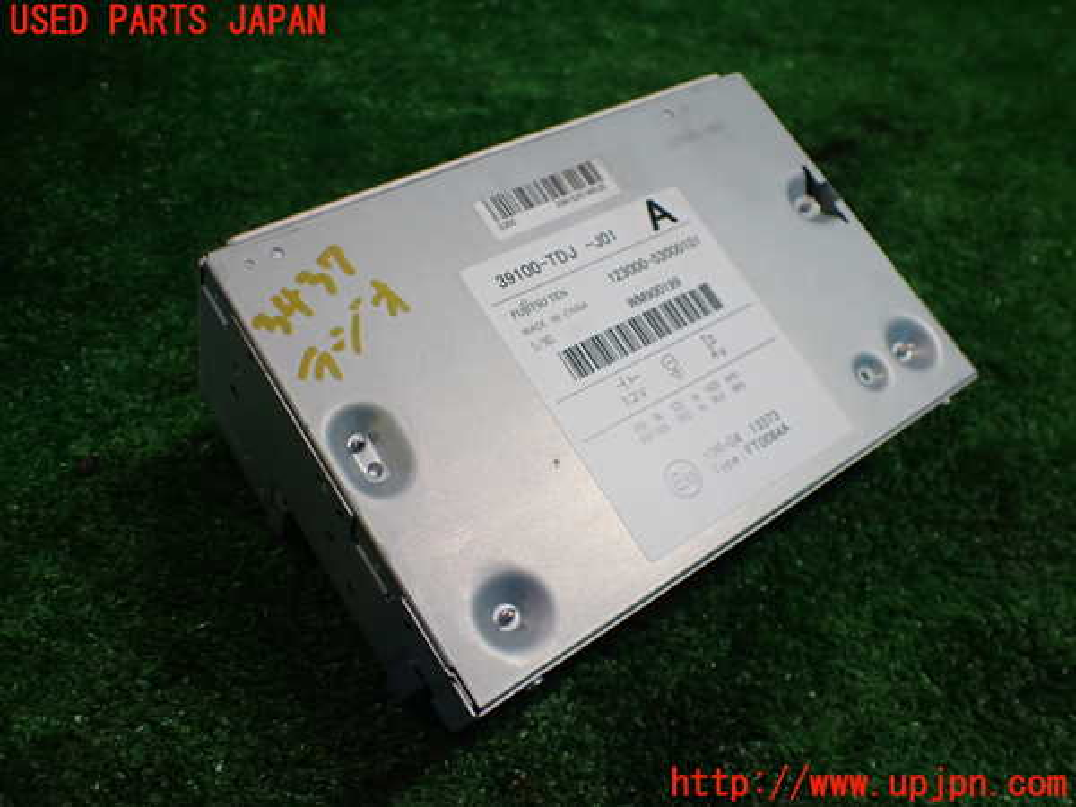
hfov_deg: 60.0
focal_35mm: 30
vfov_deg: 46.8
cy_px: 404
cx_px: 538
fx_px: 933
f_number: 2.3
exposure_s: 1/125
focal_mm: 5.4
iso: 200
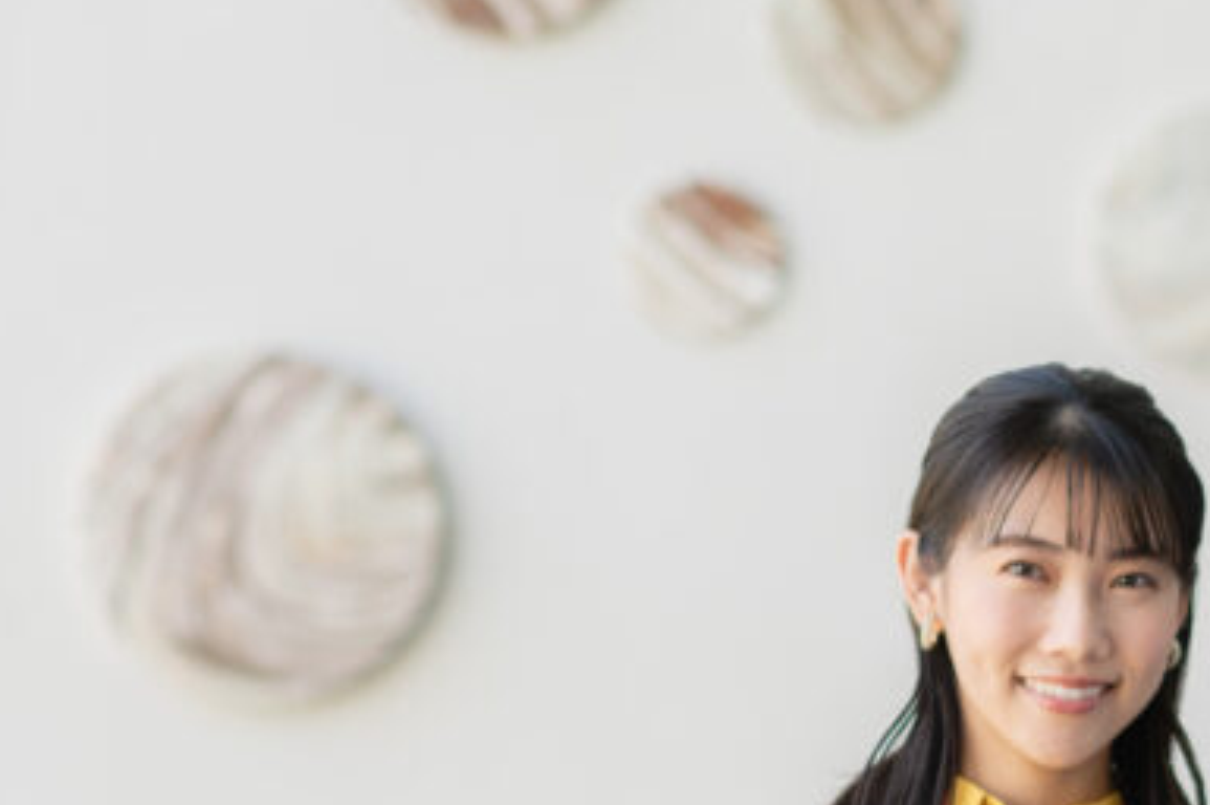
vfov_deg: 6.0
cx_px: 1263
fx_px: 7589
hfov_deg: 9.0
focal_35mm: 226
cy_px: 980
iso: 100
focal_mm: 85
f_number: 2.8
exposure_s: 1/160
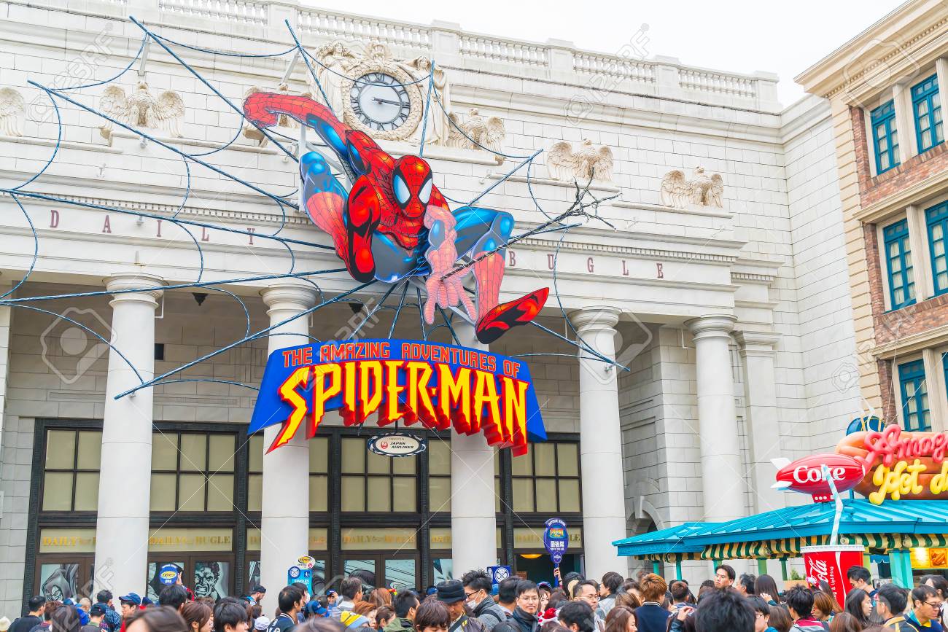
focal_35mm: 41
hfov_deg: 47.4
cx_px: 474
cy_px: 316
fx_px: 1080
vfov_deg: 32.6
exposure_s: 1/60
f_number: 8
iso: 500
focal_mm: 41
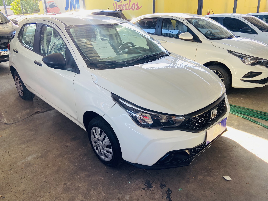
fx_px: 201
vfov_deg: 53.1
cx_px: 134
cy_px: 100
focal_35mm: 26
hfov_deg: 67.3
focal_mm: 4.25
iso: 80
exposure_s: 1/121
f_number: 1.8
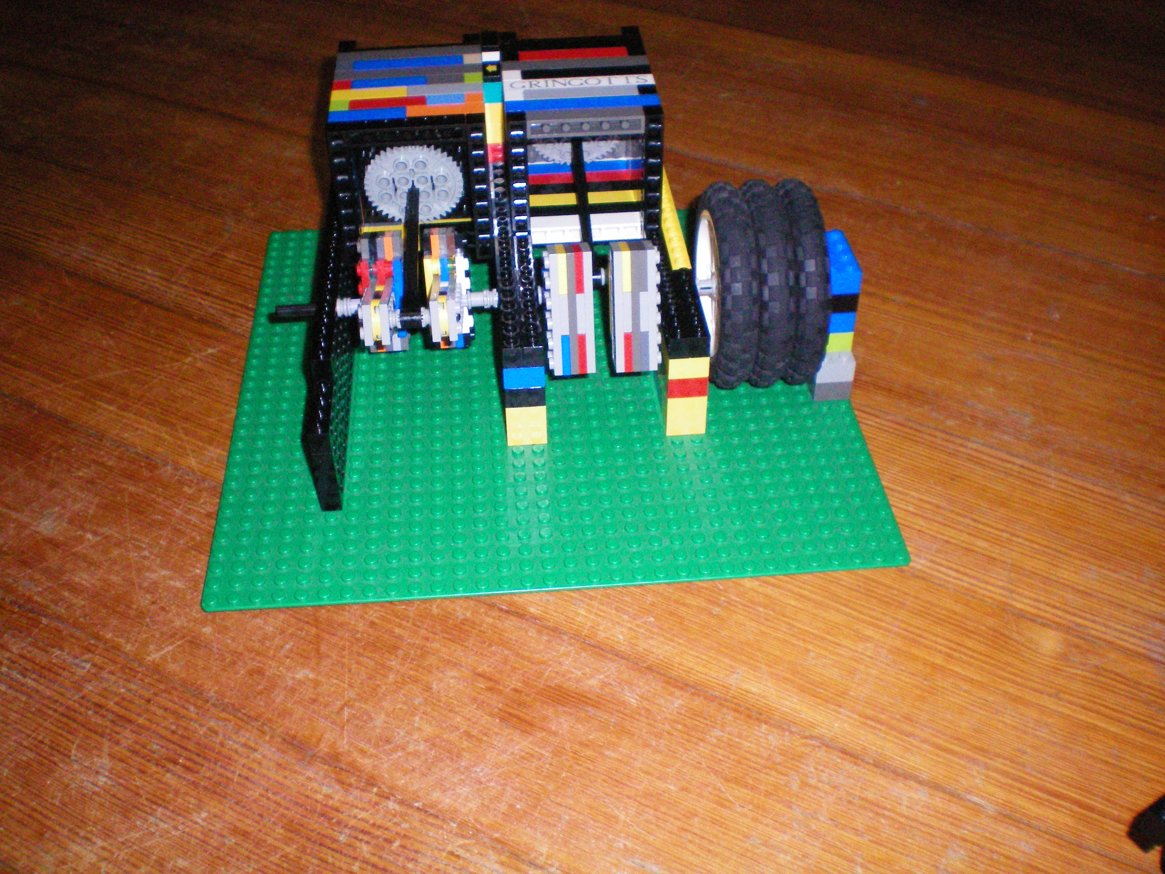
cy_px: 437
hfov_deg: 49.0
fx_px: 1279
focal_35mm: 38
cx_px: 582
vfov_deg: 37.7
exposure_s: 1/60
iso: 400
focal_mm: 6.3
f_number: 4.6
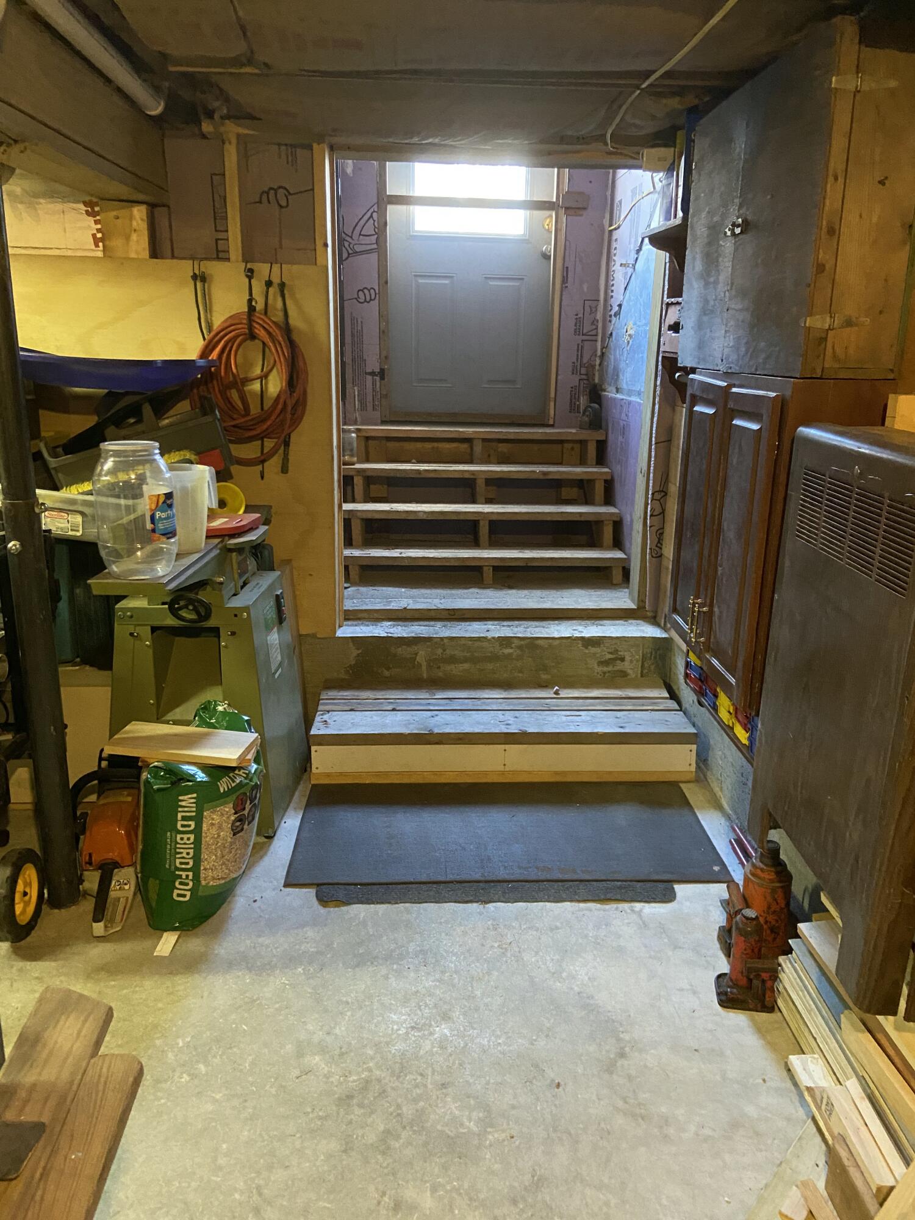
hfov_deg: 53.1
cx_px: 458
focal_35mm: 26
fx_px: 916
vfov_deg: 67.3
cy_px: 610
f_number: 1.8
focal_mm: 4.25
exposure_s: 1/30
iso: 800
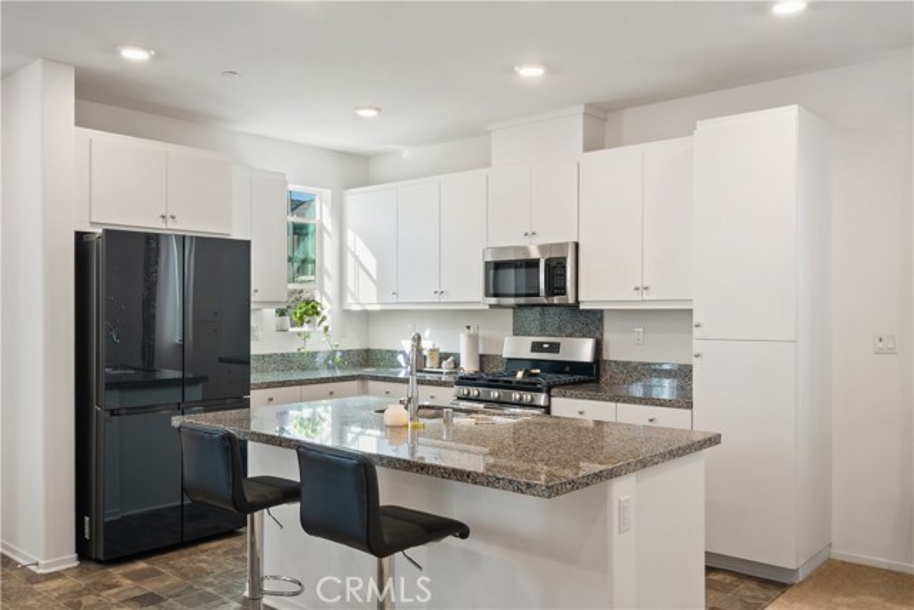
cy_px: 305
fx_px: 762
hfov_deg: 61.9
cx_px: 457
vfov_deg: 43.6
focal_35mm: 30
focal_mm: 30
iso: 40
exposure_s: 13
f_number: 22
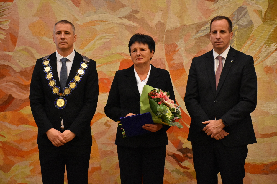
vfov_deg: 15.2
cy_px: 92
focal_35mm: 90
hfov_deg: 22.6
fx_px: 692
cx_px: 138
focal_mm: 60
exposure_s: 1/250
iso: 5600
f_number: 5
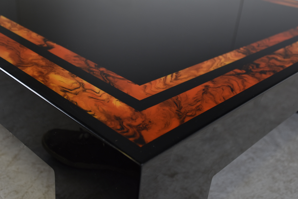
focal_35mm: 42
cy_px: 100
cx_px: 149
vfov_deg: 31.9
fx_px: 348
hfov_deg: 46.4
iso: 200
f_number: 4
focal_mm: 28
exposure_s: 1/25
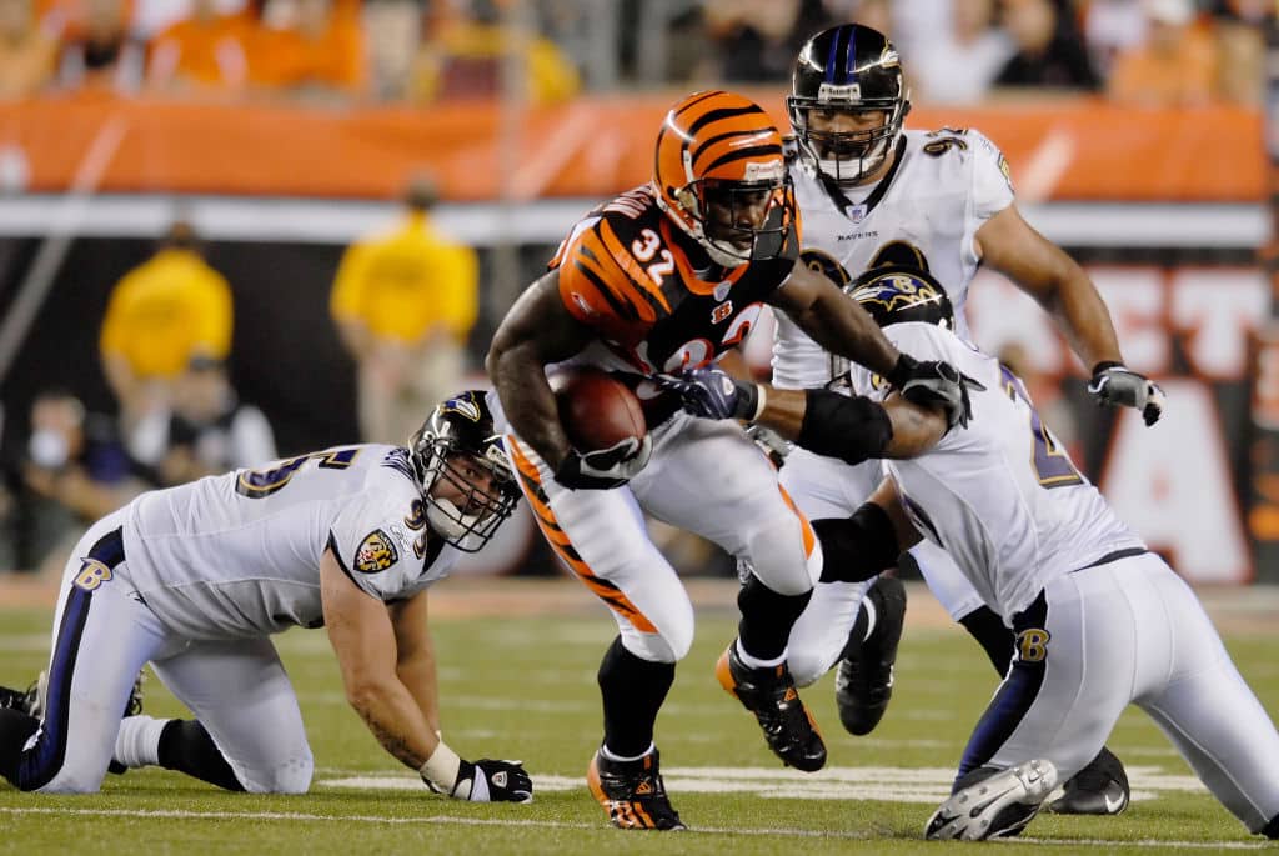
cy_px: 428
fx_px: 21337
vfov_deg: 2.3
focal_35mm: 600
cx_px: 640
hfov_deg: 3.4
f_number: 3.2
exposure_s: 1/640
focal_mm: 400
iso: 800
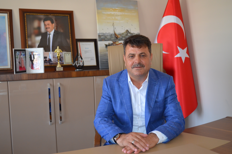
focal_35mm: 42
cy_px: 77
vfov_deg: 31.8
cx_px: 116
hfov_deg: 46.5
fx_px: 270
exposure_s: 1/60
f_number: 4.5
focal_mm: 28
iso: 1100
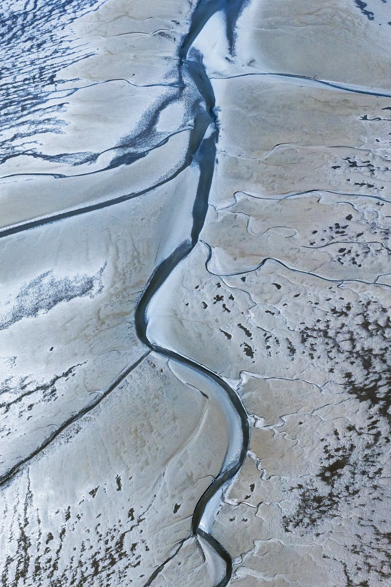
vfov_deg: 14.2
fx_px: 2345
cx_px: 196
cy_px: 230
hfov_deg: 9.5
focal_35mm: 144
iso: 320
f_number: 9
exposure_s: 1/2500
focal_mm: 70
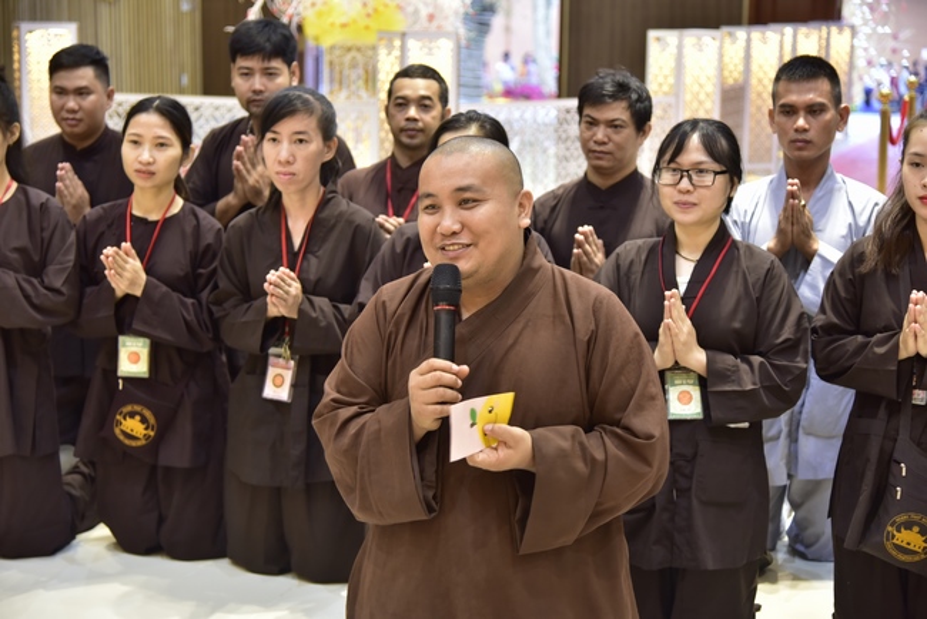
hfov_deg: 32.4
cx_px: 464
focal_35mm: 62
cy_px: 310
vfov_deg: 21.9
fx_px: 1597
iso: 1000
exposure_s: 1/50
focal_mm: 62
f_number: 4
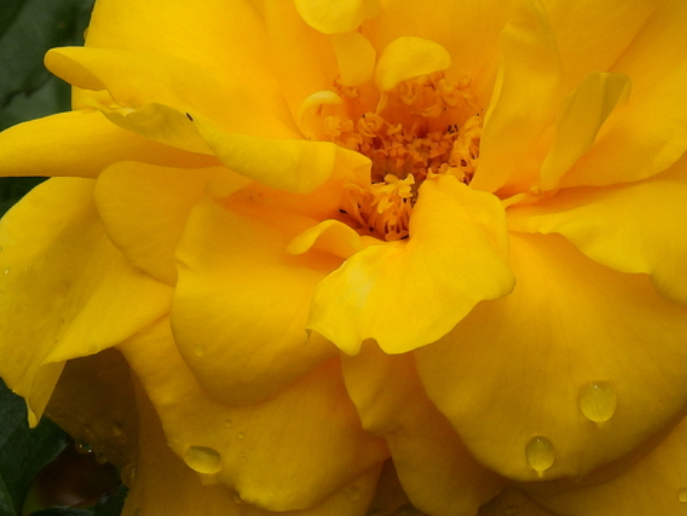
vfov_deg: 2.8
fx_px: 10544
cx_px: 482
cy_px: 190
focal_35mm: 531
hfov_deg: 3.7
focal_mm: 35.7
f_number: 4.5
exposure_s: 1/1250
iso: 100
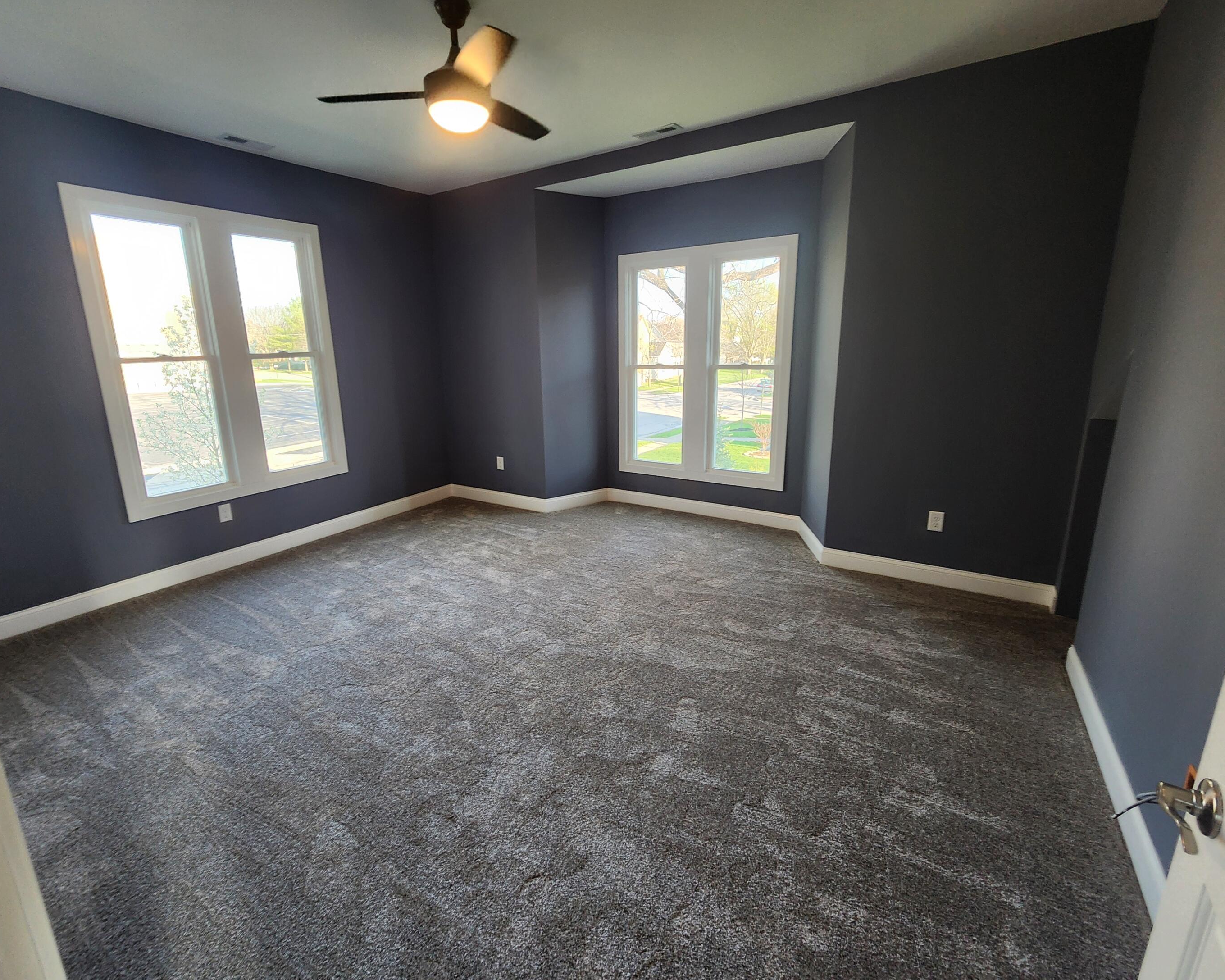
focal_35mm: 14
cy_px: 477
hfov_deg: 100.6
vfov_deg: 88.0
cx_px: 577
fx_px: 508
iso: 200
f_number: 2.2
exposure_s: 1/60
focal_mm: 2.2
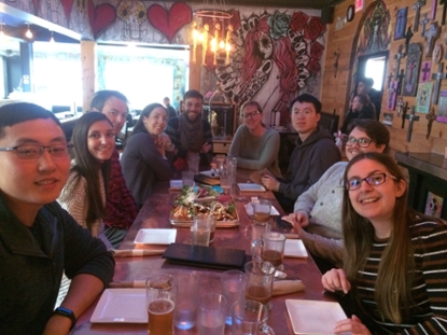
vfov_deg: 48.2
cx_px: 224
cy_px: 168
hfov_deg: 61.7
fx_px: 374
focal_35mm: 29
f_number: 2.2
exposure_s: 1/15
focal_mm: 4.15
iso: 500
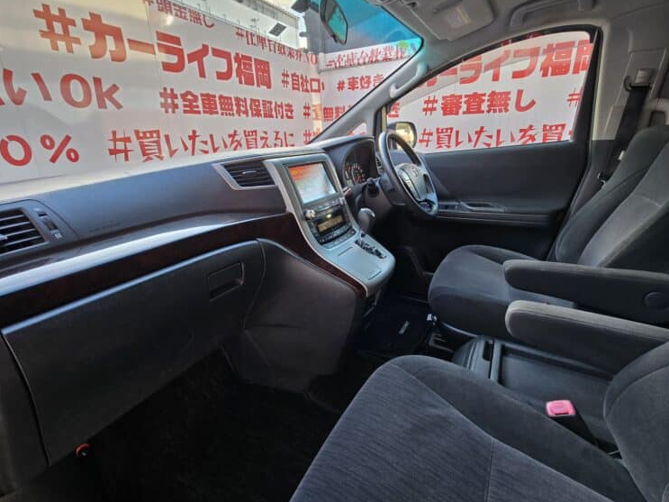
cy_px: 238
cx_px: 347
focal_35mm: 14
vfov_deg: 85.6
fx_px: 271
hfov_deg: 102.0
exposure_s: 1/50
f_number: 2.2
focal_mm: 2.2
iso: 80
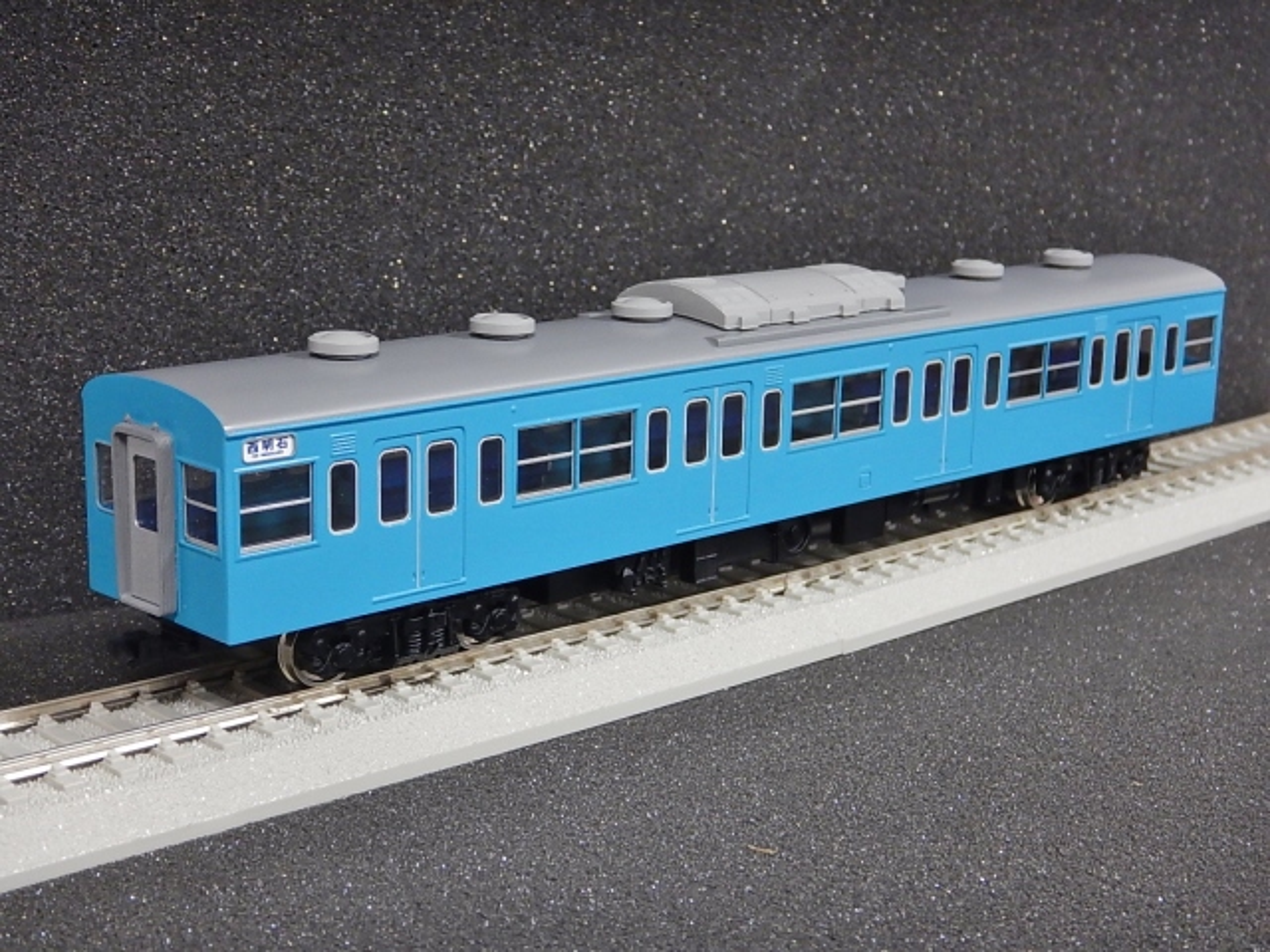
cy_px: 476
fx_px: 2055
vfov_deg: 26.1
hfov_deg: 34.3
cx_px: 635
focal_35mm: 56
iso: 400
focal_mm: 10.1
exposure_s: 1/25
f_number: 4.4
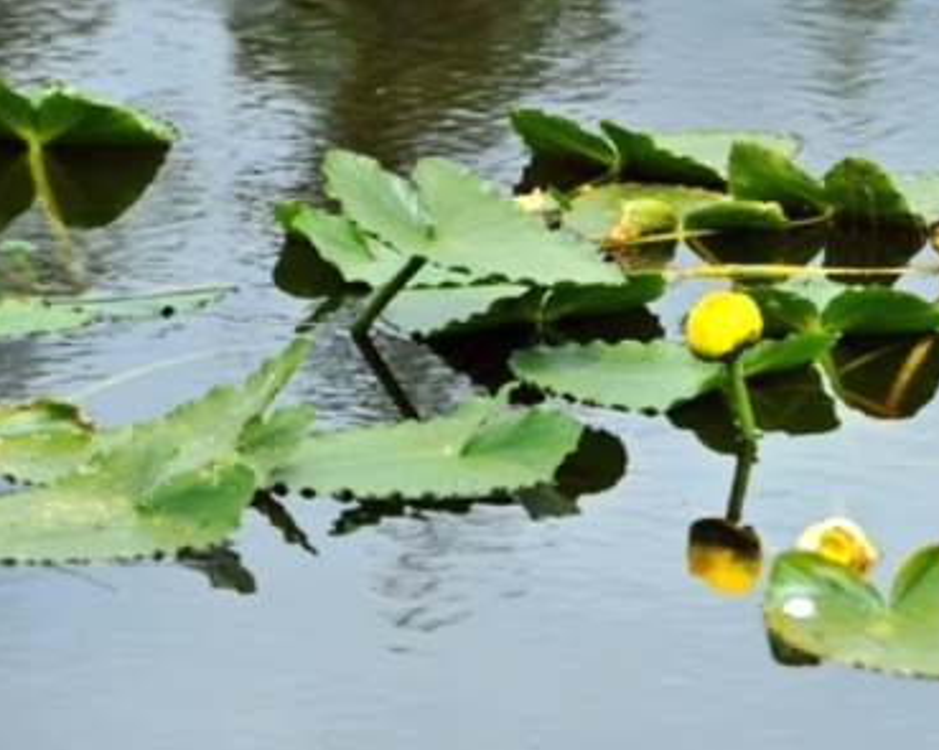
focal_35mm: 353
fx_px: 9808
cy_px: 376
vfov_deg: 4.4
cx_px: 560
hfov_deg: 5.5
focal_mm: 310
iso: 200
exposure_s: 1/400
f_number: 9
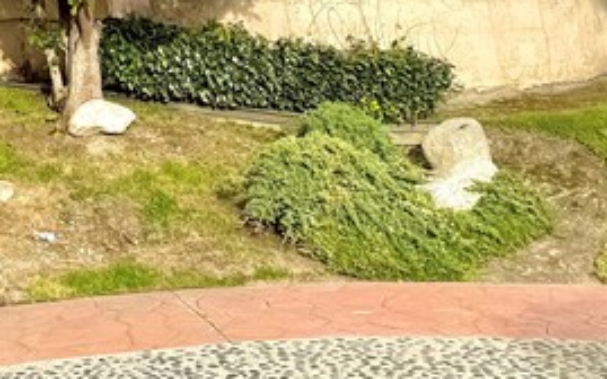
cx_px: -542
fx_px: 1604
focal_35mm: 97
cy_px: -471
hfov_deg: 16.9
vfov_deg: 11.6
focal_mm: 6.76
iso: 80
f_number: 1.78
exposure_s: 1/3759
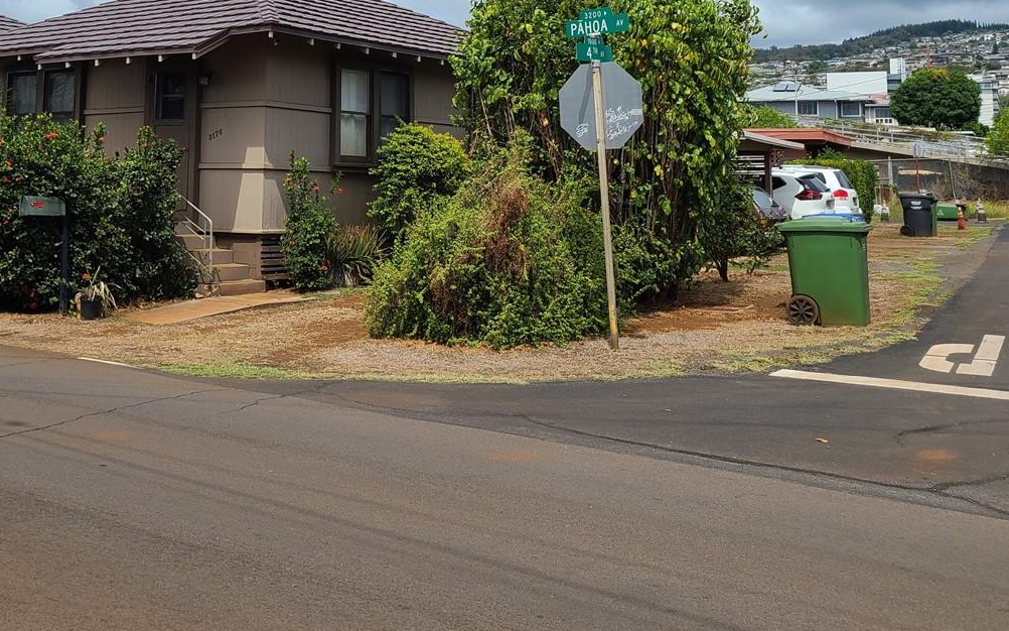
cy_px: 77
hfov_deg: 44.6
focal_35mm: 44
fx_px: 1210
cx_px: 341
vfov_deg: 28.2
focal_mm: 5.4
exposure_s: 1/3025
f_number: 1.8
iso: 40
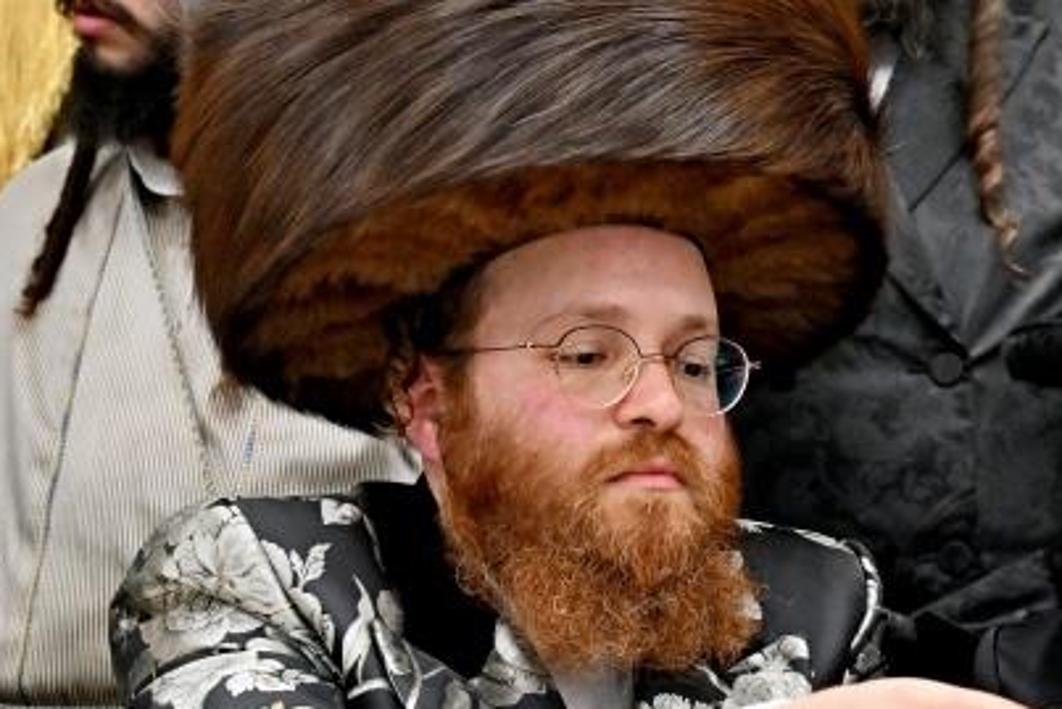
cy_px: 391
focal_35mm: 94
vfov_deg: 14.6
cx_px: 1044
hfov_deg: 21.0
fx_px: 2774
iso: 1000
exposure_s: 1/320
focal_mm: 37
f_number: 4
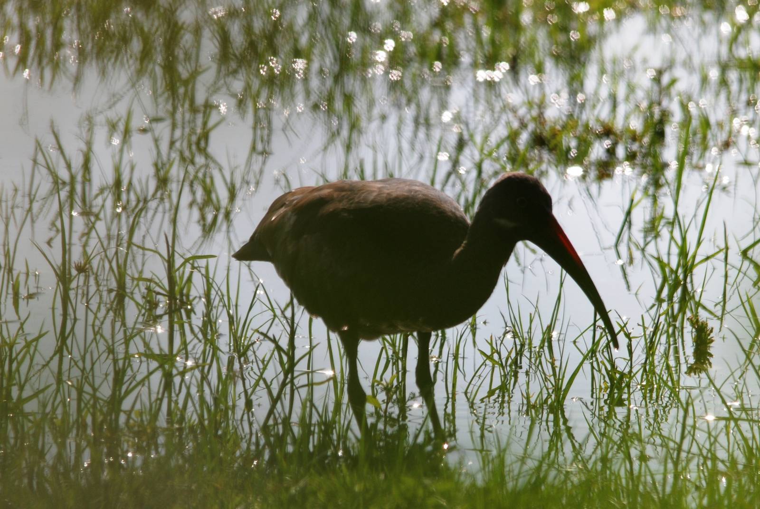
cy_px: 254
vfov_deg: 2.3
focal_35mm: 600
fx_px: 12682
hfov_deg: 3.4
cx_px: 380
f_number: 6.3
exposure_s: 1/800
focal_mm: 400
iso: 200
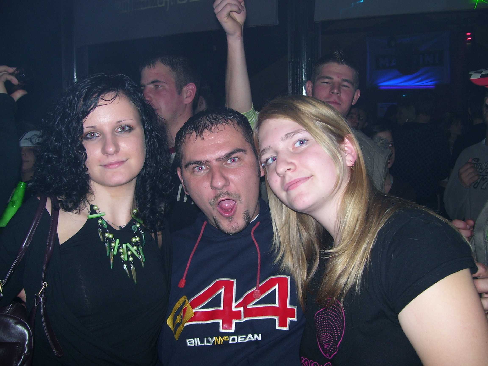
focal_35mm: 36
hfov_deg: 51.4
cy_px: 183
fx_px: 508
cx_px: 244
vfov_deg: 39.7
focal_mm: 6
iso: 80
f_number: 2.7
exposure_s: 1/60
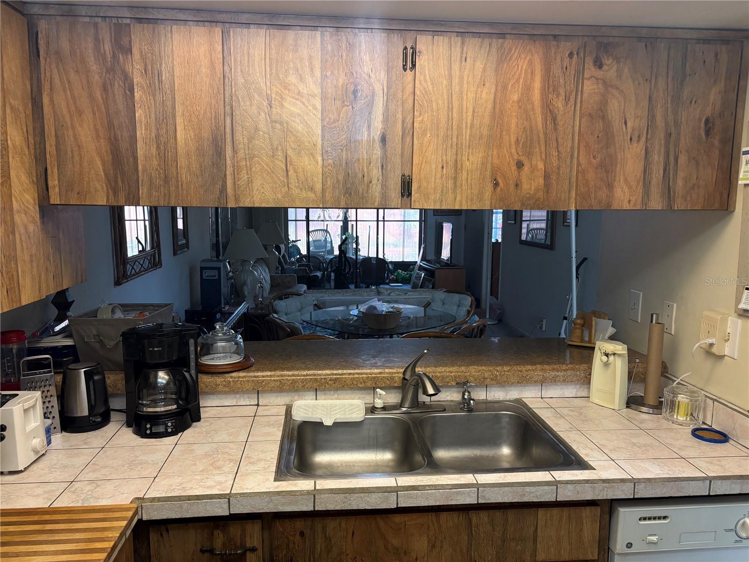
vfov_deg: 53.1
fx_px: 563
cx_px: 374
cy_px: 281
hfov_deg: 67.3
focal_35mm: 26
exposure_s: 1/60
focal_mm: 5.96
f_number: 1.6
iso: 160
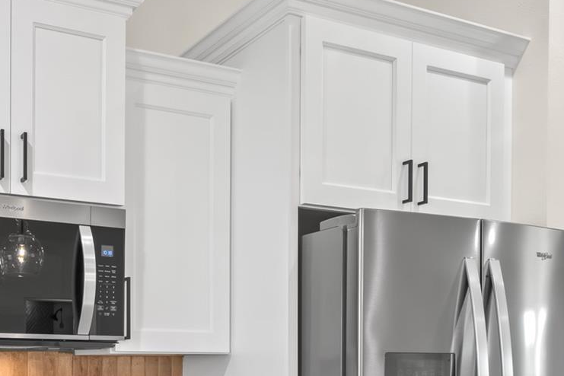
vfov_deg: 29.6
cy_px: 382
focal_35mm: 42
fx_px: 659
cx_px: 48
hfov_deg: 42.2
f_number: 9
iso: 250
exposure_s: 1/10
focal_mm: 13
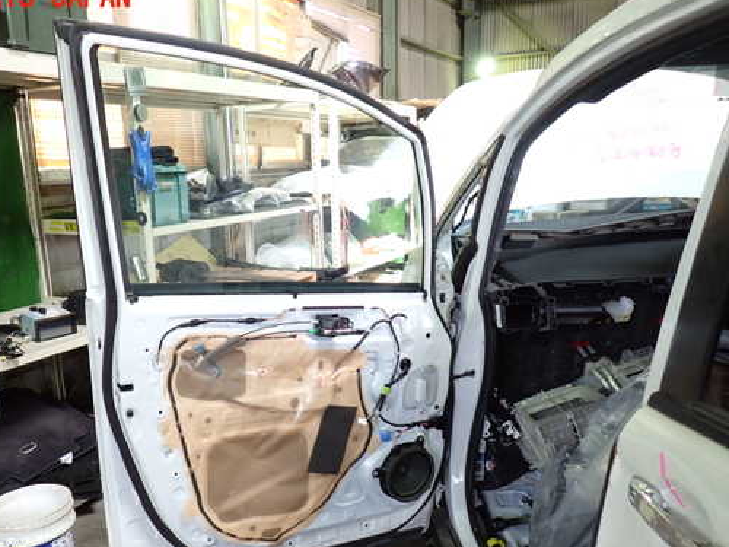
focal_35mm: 30
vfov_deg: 46.7
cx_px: 303
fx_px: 632
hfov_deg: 59.6
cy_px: 308
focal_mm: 4.5
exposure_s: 1/50
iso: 200
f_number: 2
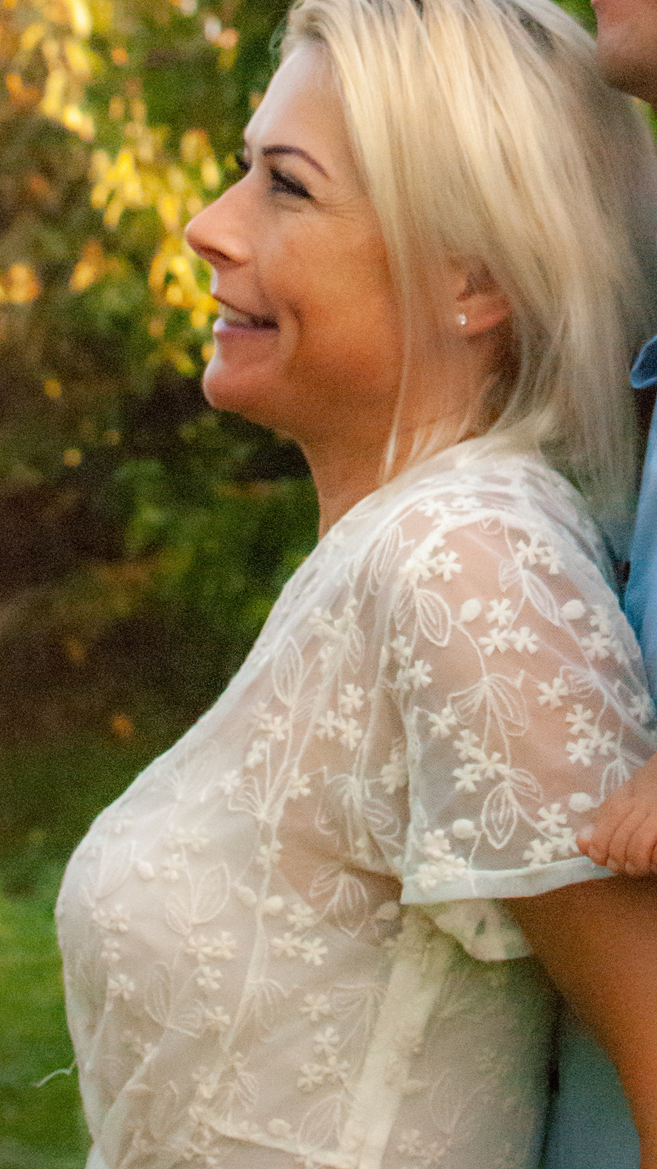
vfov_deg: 18.3
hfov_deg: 10.5
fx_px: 3534
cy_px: 12
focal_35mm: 114
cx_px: 752
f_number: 4.5
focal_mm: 35
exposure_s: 1/4000
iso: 1600
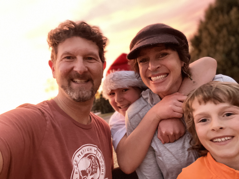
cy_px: 90
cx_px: 120
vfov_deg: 46.8
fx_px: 207
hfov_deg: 60.0
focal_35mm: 30
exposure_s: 1/19
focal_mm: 2.71
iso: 800
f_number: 2.2
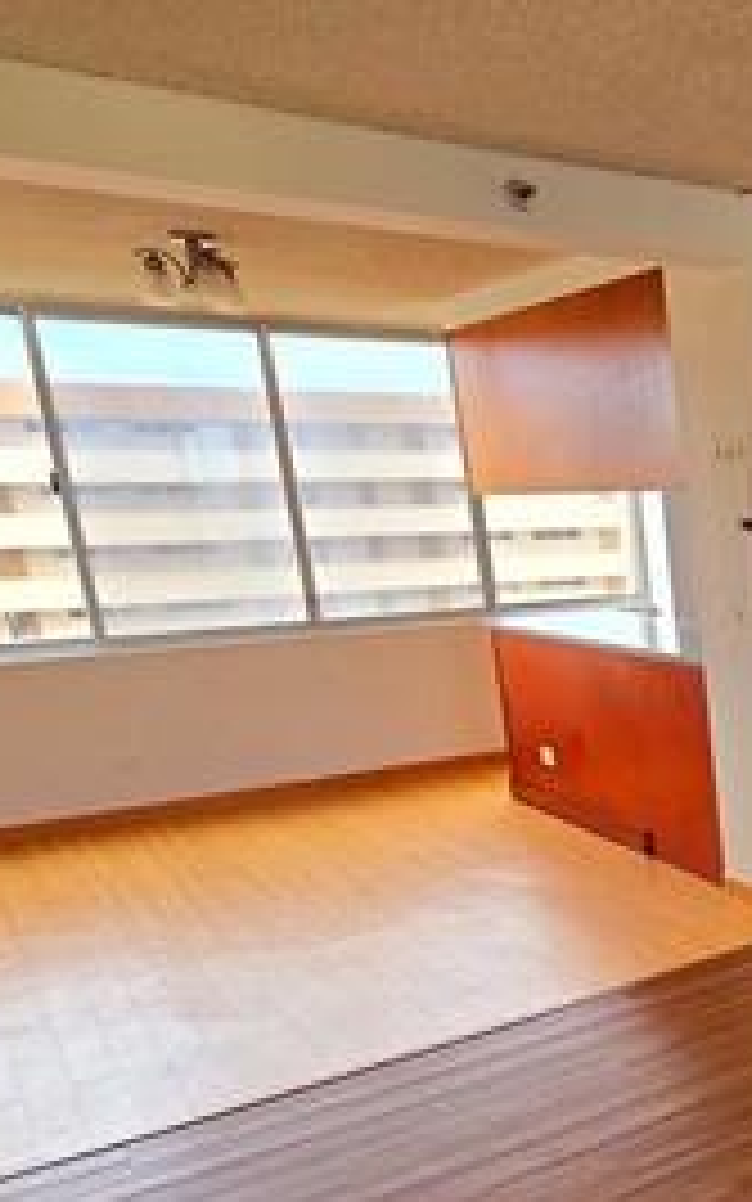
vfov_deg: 57.0
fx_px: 1082
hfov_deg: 27.6
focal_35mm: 33
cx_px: 1103
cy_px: 792
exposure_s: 1/370
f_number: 2.2
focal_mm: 2.2
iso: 160
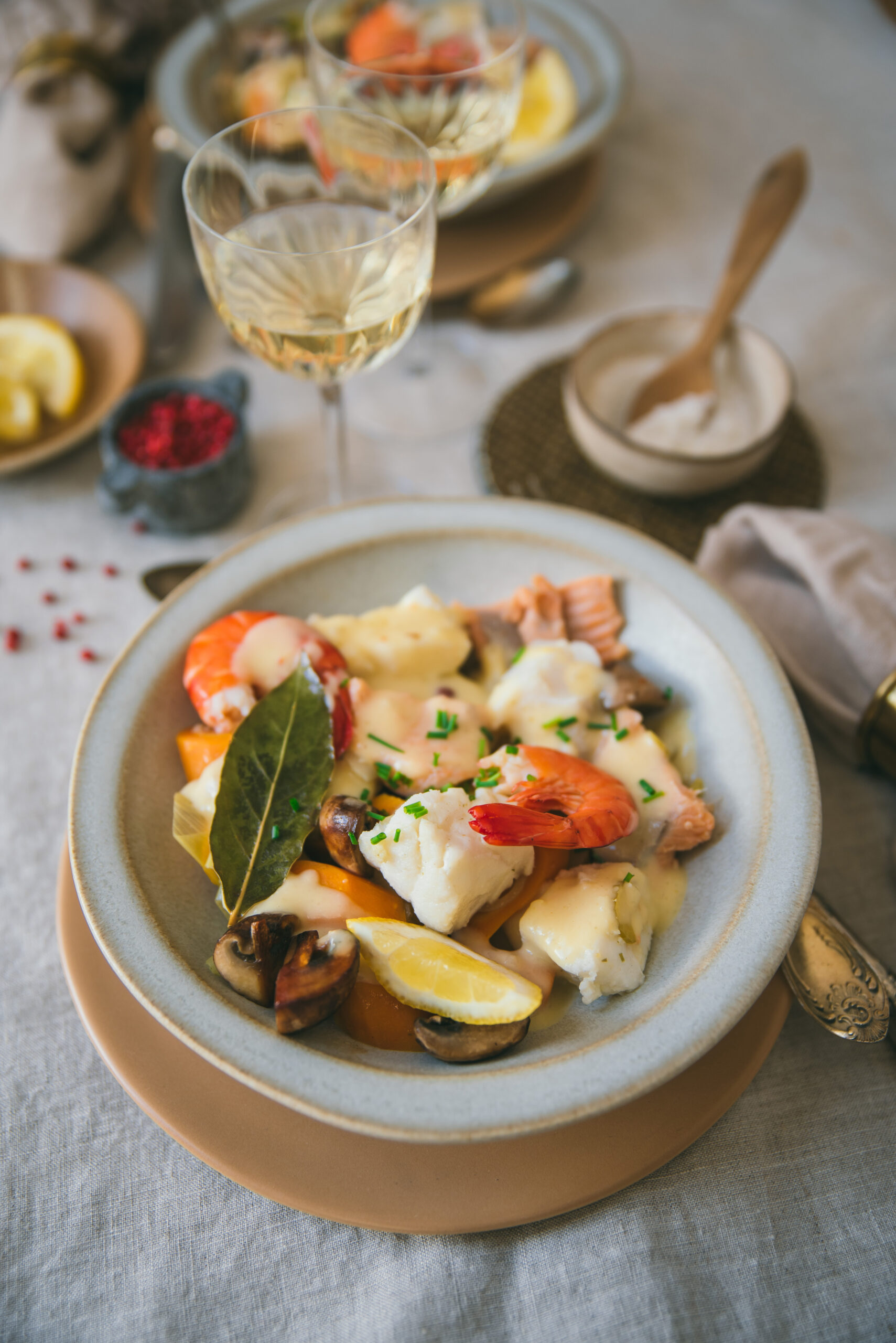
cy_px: 672
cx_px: 448
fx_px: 1492
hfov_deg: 33.4
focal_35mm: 40
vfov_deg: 48.4
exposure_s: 1/200
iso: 200
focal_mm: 40
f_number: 2.8
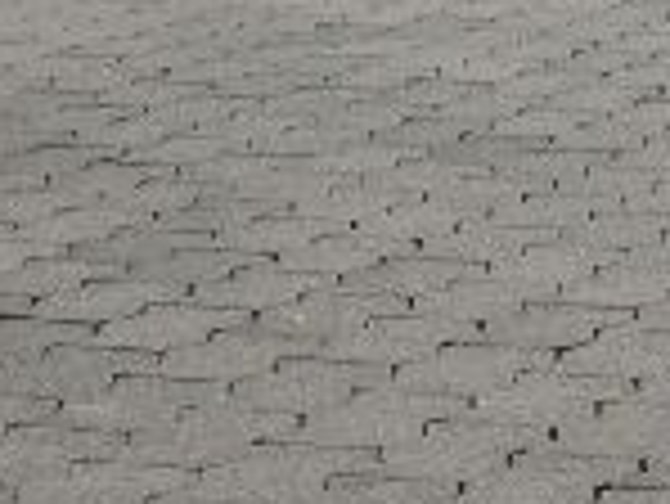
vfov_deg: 6.0
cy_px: -554
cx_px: 890
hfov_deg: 8.1
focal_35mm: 241
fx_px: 4668
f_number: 5.6
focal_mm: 7.4
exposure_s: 1/400
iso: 100
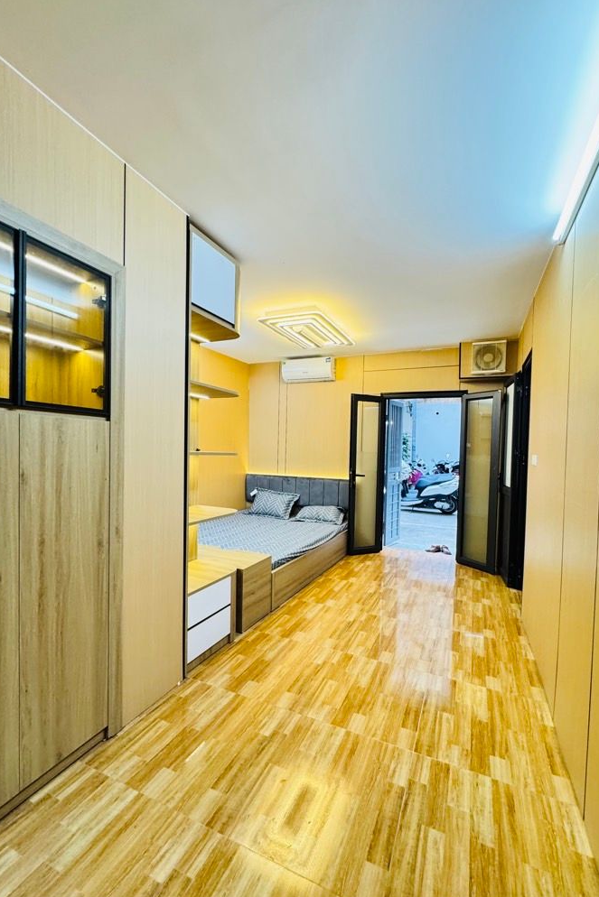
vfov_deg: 100.4
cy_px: 458
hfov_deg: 77.2
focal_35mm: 15
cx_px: 322
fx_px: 374
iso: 320
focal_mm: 2.22
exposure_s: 1/67
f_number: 2.2
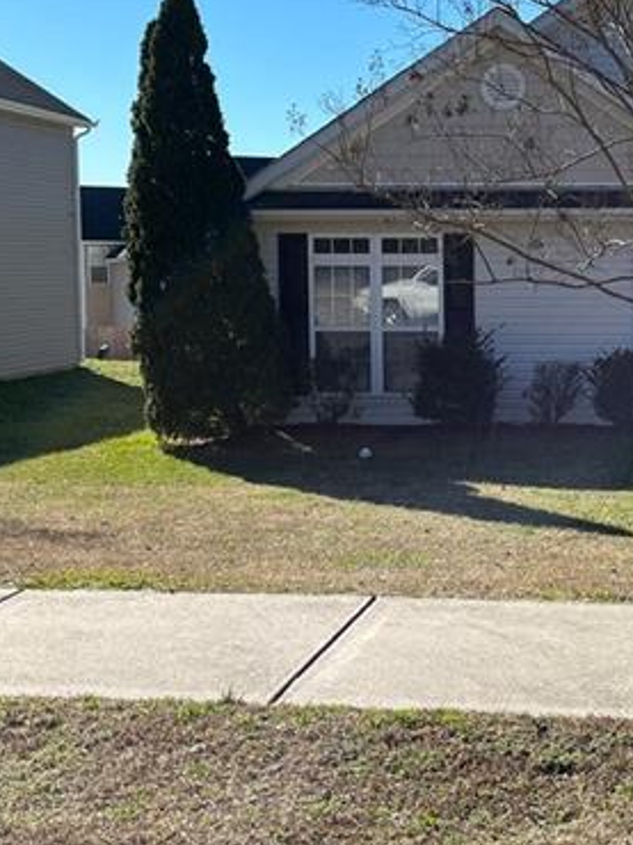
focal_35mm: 54
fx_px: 1318
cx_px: 576
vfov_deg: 35.5
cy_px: 349
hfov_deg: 26.1
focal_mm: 5.1
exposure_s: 1/2825
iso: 50
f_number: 1.6
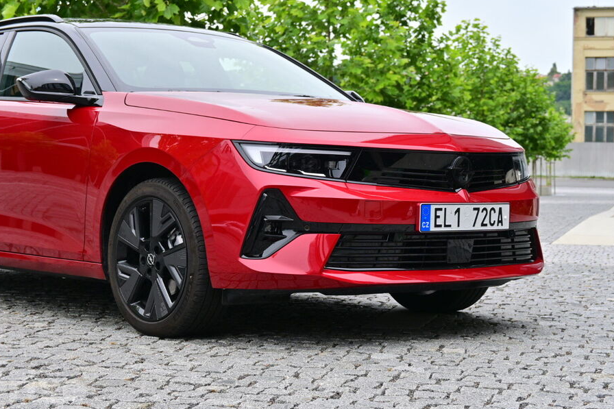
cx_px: 288
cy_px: 198
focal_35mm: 76
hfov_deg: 26.8
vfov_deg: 18.0
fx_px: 1288
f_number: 6
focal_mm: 47
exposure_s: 1/640
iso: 250
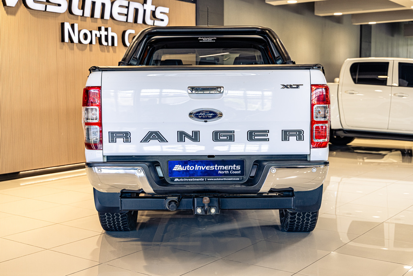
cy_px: 138
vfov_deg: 28.1
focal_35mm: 48
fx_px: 551
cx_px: 206
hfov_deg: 41.1
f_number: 4.5
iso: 640
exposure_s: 1/125
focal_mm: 48
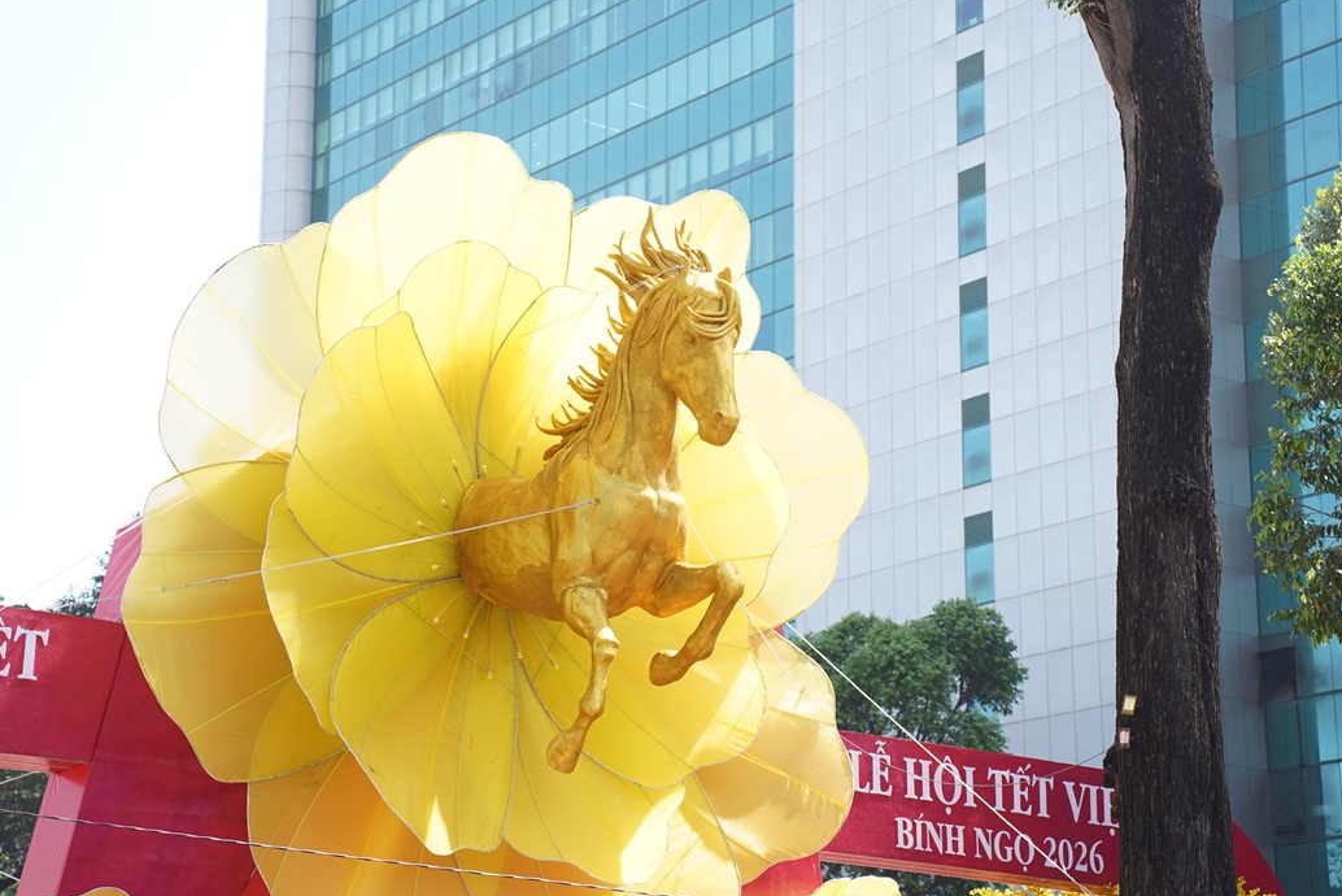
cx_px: 696
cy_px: 400
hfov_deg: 23.4
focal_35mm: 87
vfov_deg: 15.7
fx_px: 3244
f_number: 3.5
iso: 320
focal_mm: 75
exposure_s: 1/800
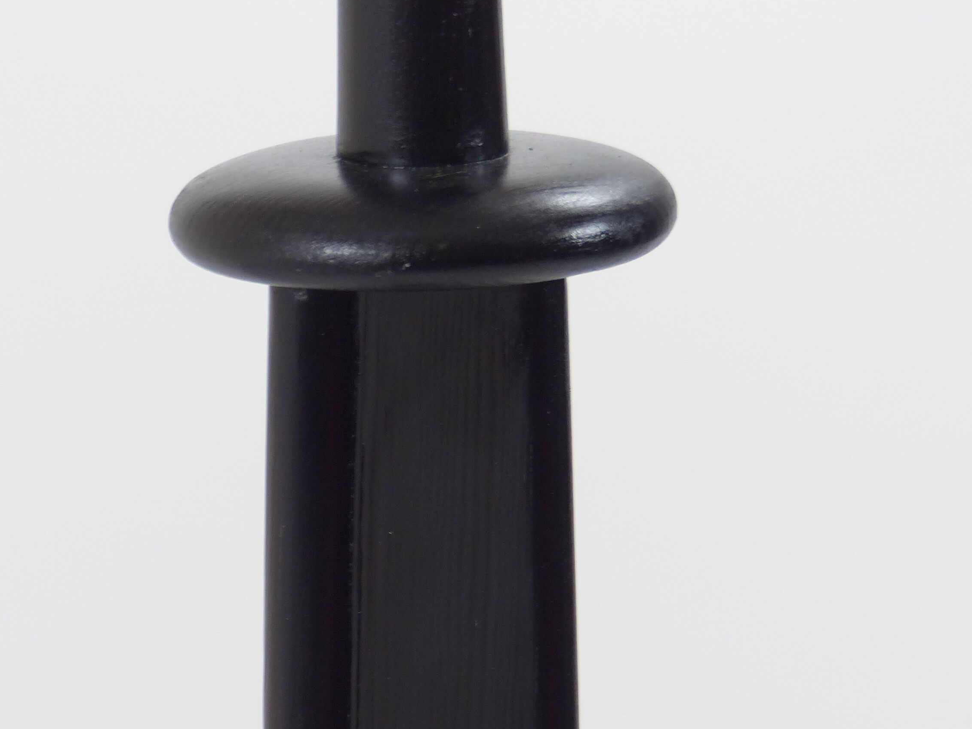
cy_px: 571
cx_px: 423
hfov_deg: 7.4
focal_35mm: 269
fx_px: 7553
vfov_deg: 5.5
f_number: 2.8
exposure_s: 1/20
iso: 100
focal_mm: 27.4
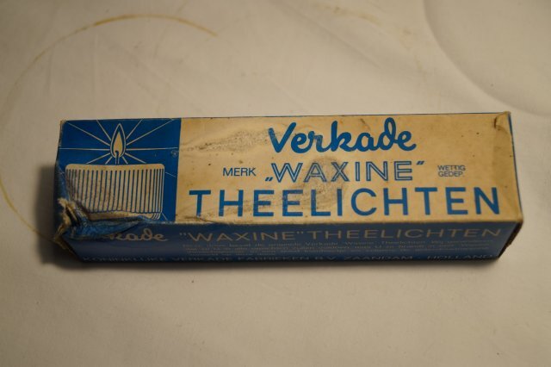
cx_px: 276
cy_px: 184
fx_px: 803
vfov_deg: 25.7
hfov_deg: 37.9
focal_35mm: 52
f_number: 5
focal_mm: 35
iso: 400
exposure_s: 1/60
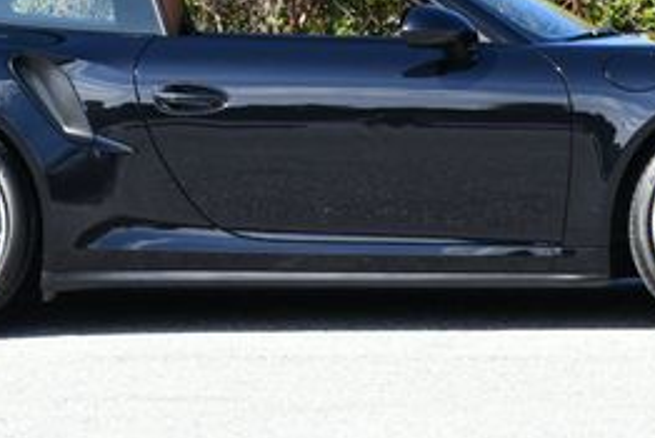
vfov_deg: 8.0
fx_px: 3113
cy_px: -48
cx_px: 328
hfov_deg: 12.0
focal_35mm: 171
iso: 200
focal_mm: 35
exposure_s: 1/250
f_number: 8
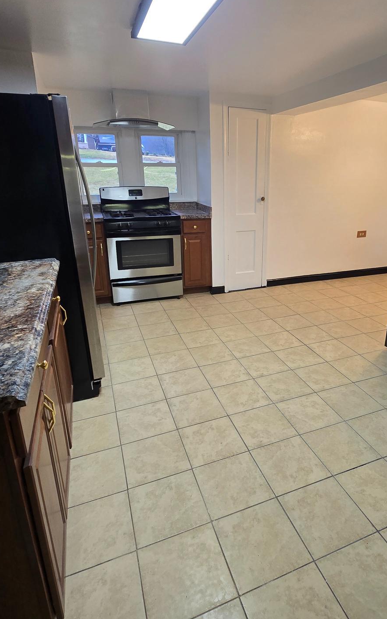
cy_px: 283
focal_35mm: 20
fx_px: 337
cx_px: 235
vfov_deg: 84.9
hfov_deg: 59.1
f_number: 2.2
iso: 100
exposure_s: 1/60
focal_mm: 2.2
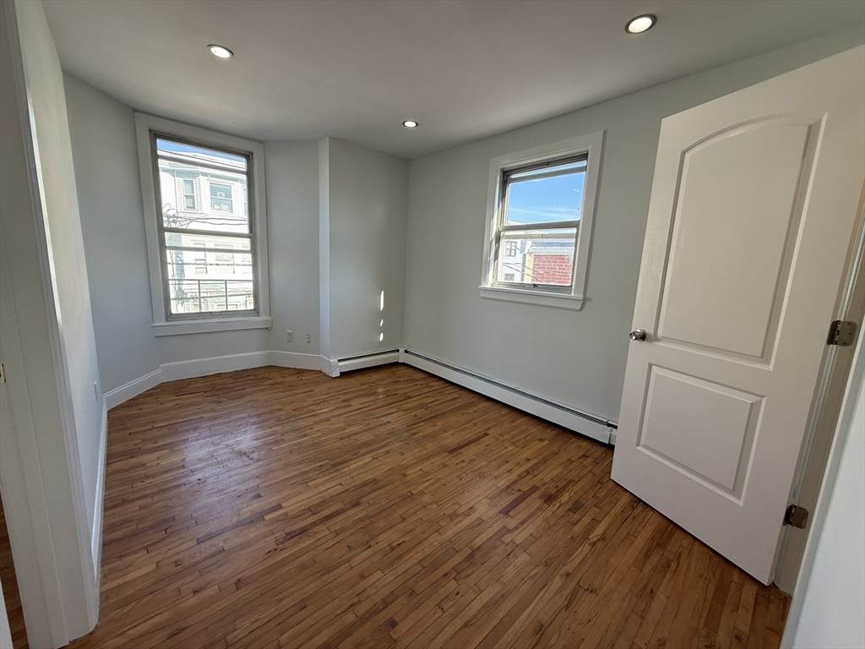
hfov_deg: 102.1
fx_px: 350
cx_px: 432
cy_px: 324
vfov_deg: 85.7
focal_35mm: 14
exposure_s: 1/125
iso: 64
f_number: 2.2
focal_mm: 2.22
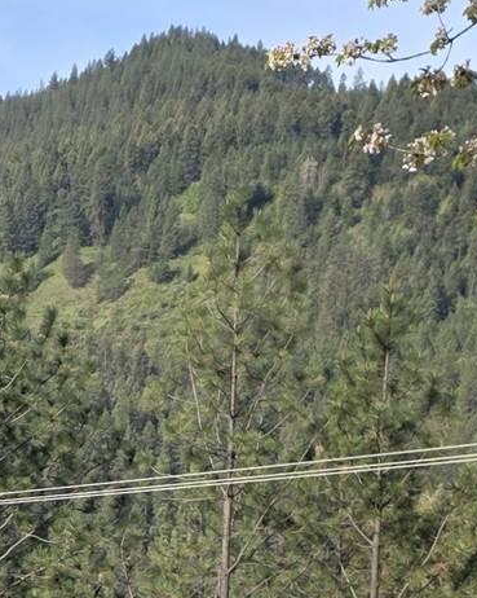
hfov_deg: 12.2
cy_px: 1054
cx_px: -480
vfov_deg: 15.1
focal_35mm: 112
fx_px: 1978
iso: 80
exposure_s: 1/2767
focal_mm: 6.3
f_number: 1.7
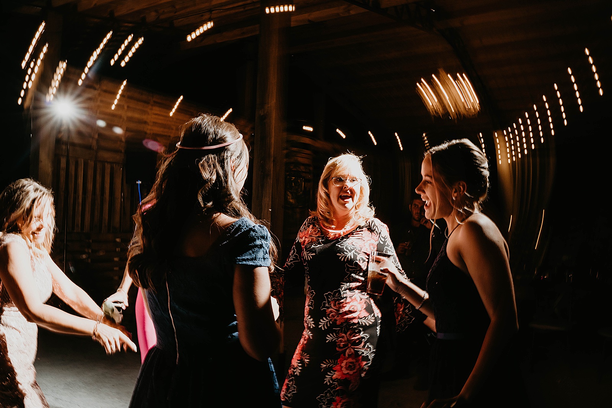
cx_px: 306
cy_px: 204
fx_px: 510
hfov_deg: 61.9
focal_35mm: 30
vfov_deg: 43.6
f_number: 11
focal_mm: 30
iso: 800
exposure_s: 1/20
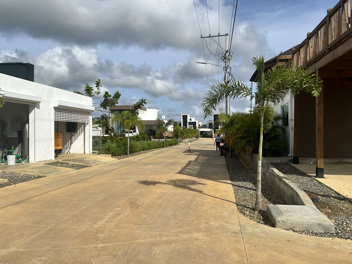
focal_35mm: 28
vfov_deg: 49.7
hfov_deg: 63.4
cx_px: 163
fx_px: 285
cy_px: 133
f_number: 1.5
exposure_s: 1/9434
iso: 50
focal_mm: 5.7
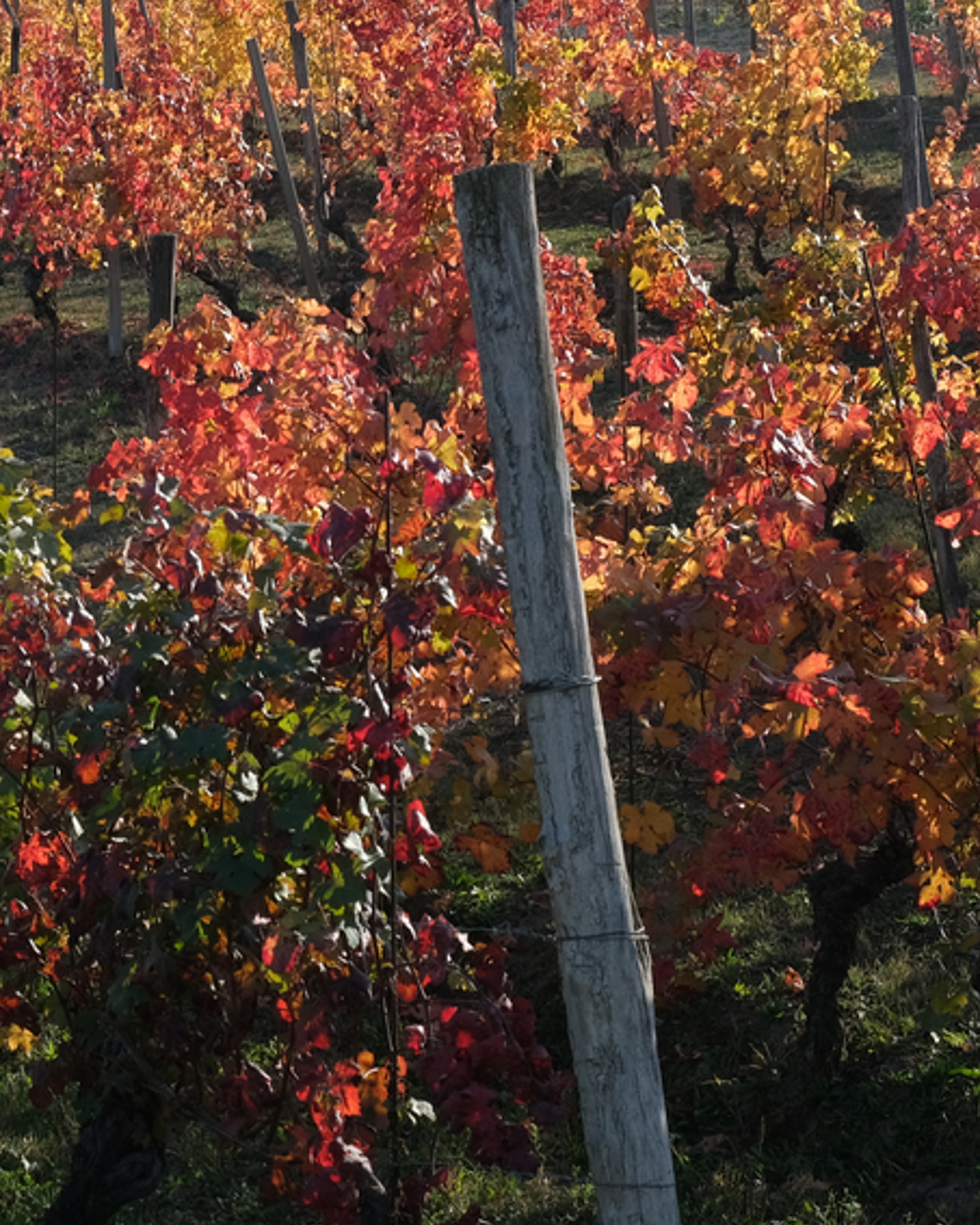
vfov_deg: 22.0
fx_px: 3153
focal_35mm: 87
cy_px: 632
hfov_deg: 17.3
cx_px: 28
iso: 160
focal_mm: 23.3
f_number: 9
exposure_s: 1/160
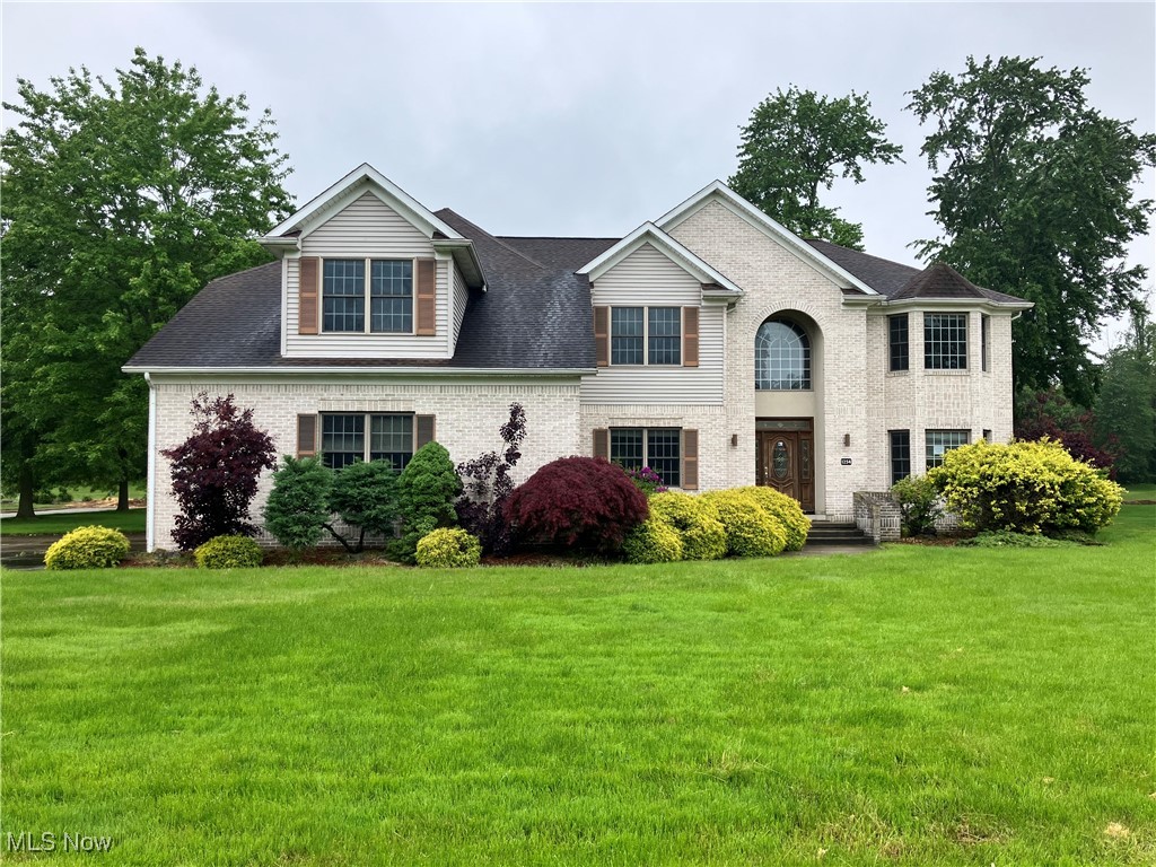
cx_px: 578
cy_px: 434
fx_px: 935
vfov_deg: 49.7
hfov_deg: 63.4
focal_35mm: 28
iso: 32
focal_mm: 3.99
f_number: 1.8
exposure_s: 1/867
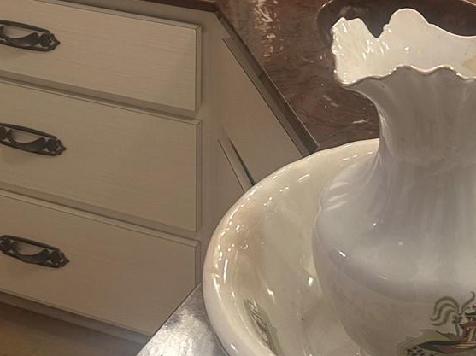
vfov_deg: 19.3
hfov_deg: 27.1
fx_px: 948
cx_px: 433
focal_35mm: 69
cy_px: -137
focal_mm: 6.86
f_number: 1.78
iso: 125
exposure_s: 1/60
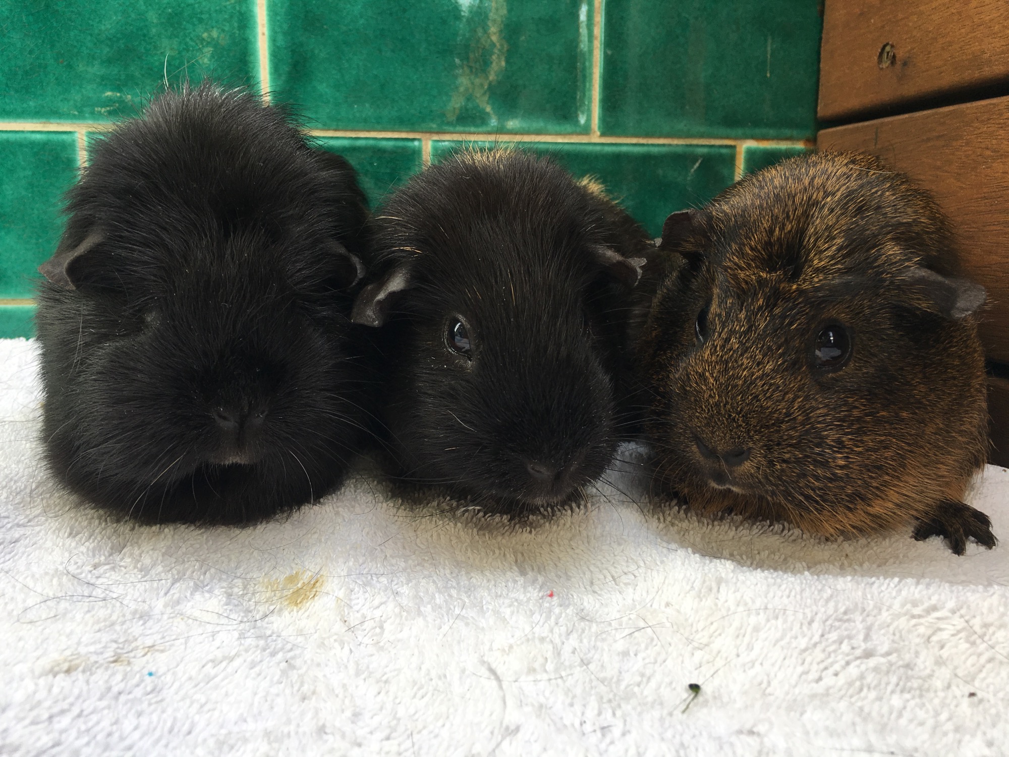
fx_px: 845
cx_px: 504
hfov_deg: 61.7
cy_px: 378
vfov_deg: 48.2
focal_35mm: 29
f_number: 2.2
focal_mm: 4.15
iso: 25
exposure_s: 1/129
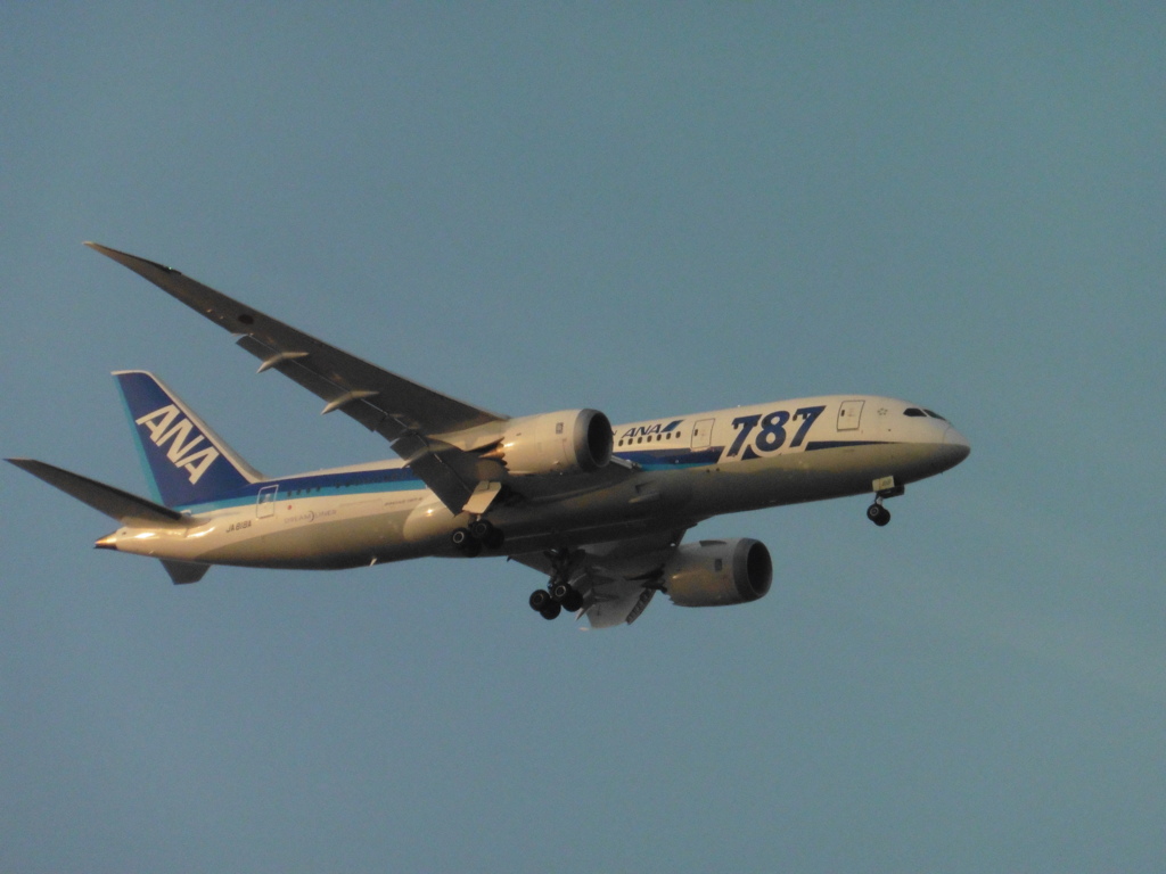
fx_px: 11789
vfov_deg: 4.2
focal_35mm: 350
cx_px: 583
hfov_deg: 5.7
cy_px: 437
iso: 800
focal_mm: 62.5
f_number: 6.3
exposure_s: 1/2000
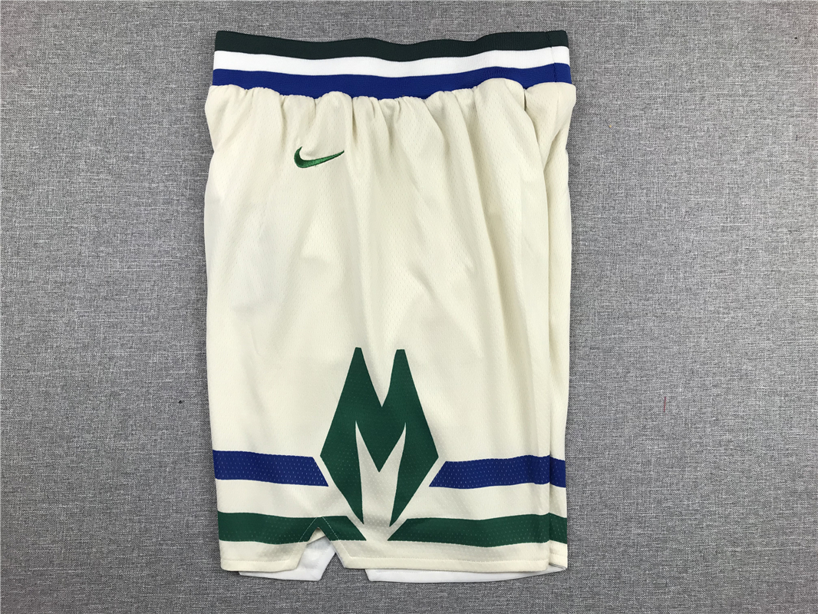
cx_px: 409
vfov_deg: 49.8
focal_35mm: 28
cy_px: 307
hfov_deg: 63.4
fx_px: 662
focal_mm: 3.99
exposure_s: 1/100
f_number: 1.8
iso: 32
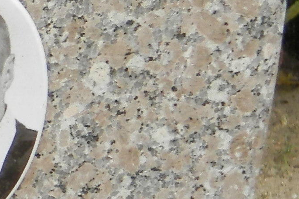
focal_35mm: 754
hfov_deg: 2.7
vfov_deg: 1.8
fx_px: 6260
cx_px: -474
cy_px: 12
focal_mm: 19
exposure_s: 1/200
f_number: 4.5
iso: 80
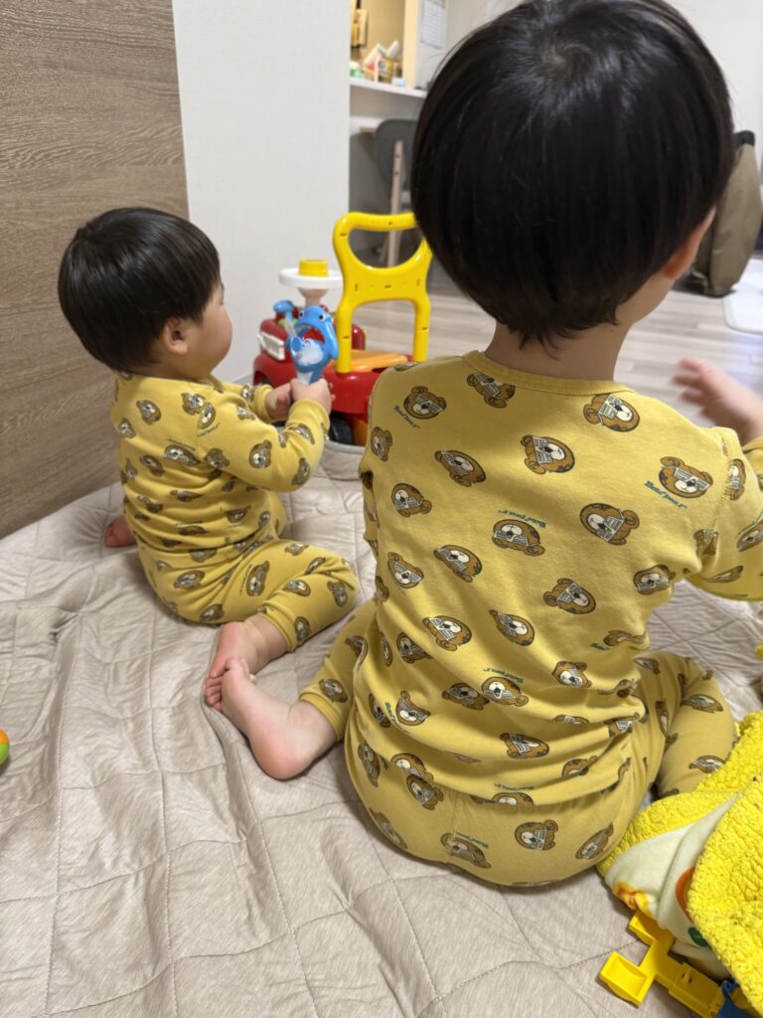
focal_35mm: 24
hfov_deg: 56.8
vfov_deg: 71.6
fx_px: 705
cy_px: 509
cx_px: 382
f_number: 1.78
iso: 125
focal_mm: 6.76
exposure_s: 1/50
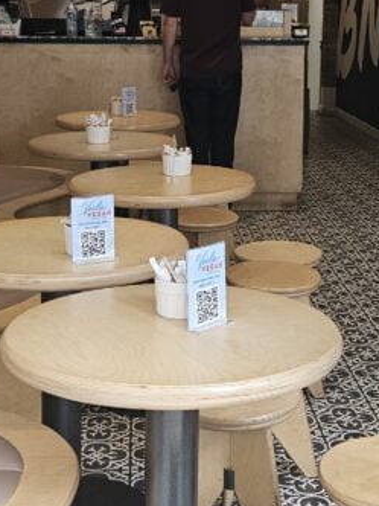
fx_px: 1036
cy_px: 107
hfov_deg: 20.7
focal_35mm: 71
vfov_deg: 26.9
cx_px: 248
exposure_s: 1/359
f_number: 1.8
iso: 320
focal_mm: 5.4
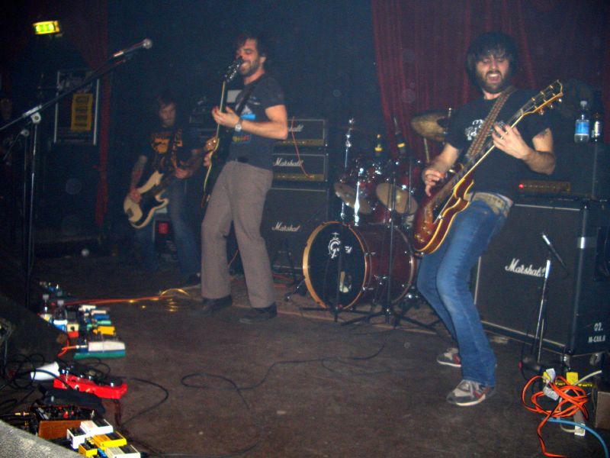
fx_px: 617
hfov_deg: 52.6
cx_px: 305
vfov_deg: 40.7
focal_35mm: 35
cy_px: 229
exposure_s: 1/60
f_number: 2.6
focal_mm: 5.8
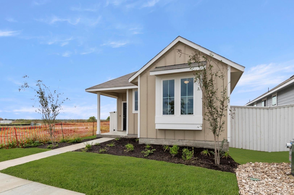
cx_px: 147
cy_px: 98
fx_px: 294
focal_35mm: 36
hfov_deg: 53.2
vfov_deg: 36.8
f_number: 8
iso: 400
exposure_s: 1/2500
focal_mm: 24
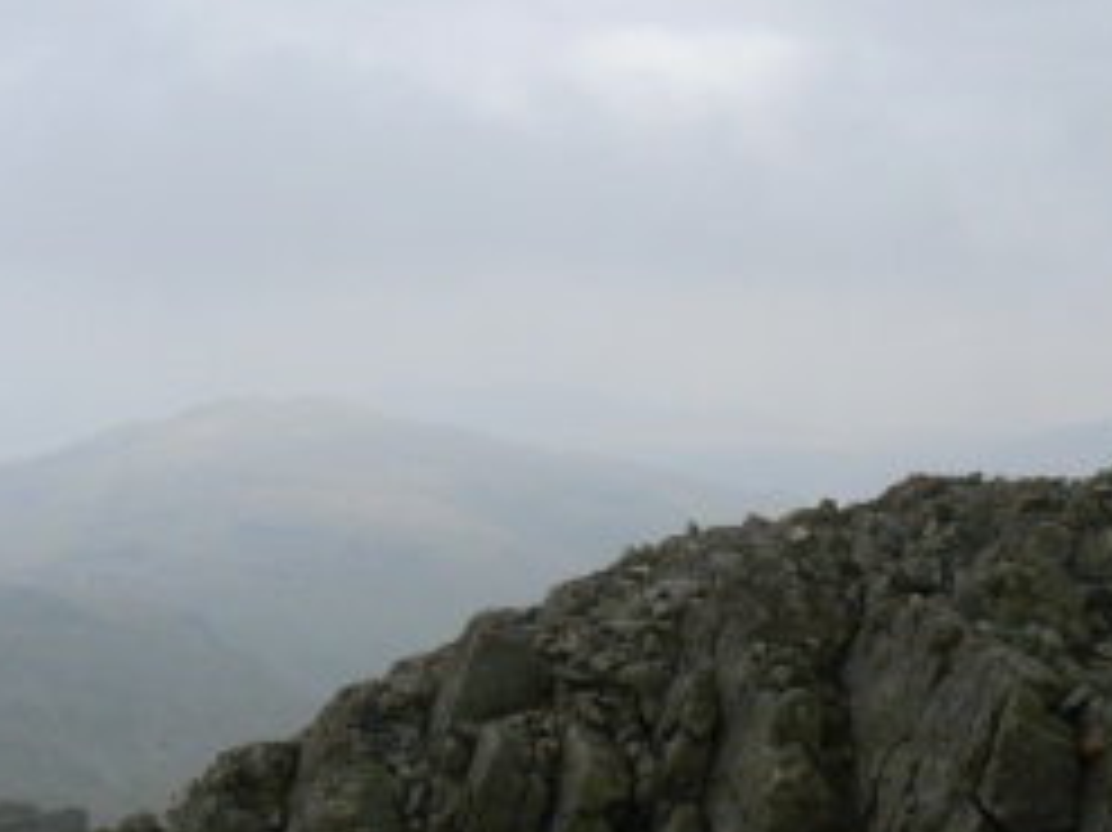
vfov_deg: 23.1
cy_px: 607
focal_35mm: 63
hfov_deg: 30.6
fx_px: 2023
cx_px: 707
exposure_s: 1/400
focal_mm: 6
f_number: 5.6
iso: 80
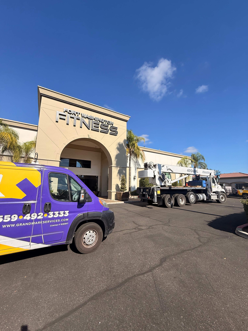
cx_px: 124
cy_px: 166
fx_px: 134
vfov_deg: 102.1
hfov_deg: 85.7
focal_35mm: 14
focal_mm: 2.22
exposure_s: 1/2611
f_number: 2.2
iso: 50
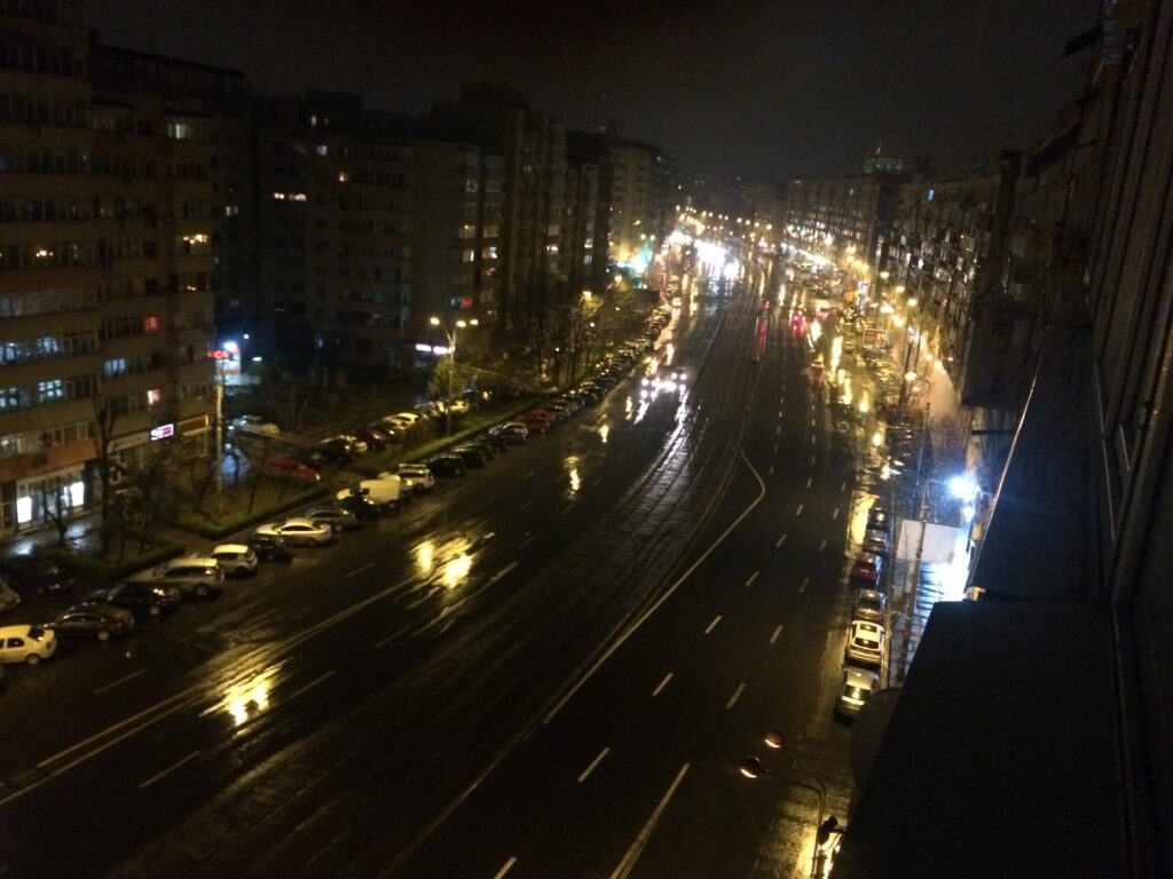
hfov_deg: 61.7
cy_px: 440
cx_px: 586
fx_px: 983
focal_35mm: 29
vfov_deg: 48.2
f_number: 2.2
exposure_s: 1/17
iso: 640
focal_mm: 4.15
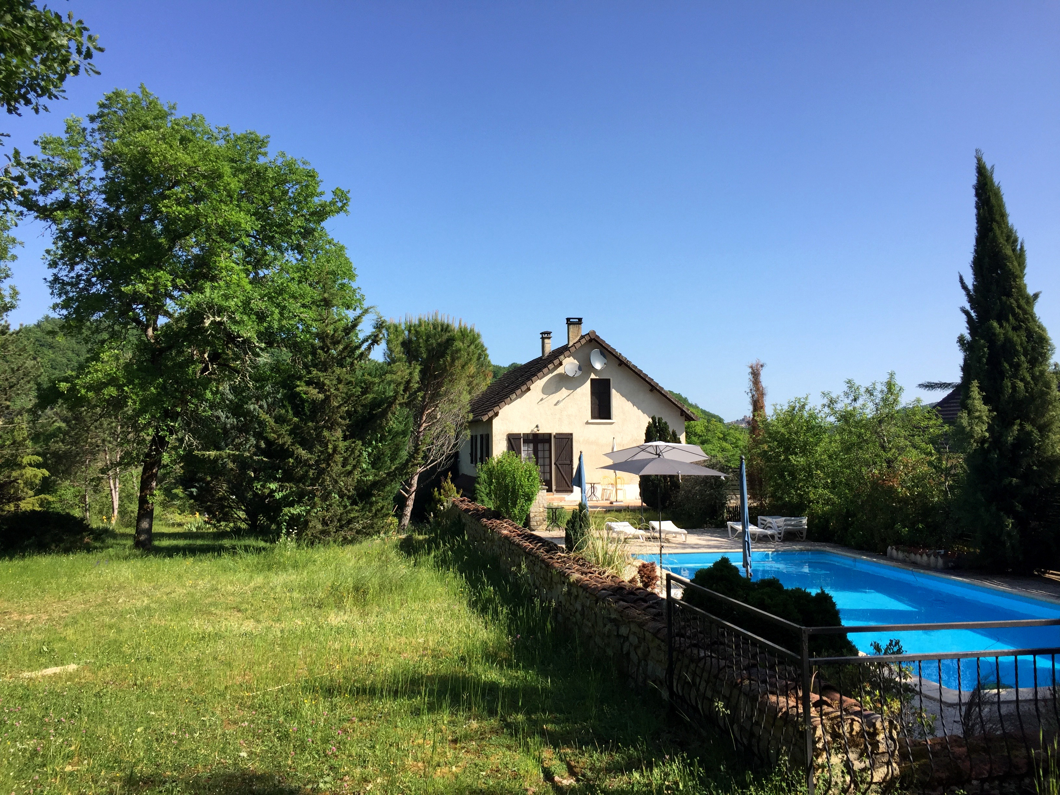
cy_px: 398
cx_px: 530
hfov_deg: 61.7
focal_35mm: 29
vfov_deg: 48.2
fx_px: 888
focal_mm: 4.15
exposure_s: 1/1522
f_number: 2.2
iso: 32
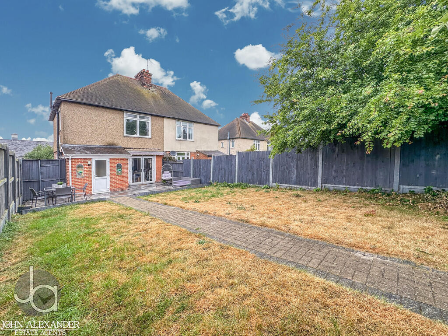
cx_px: 224
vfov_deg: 85.7
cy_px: 168
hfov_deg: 102.1
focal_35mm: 14
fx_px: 181
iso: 40
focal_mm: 2.22
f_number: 2.2
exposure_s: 1/140
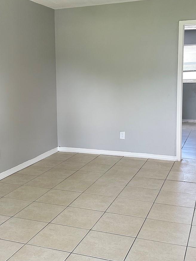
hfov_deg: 32.8
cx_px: 86
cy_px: 114
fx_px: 332
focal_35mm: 44
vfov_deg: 42.9
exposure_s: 1/63
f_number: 1.78
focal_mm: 6.86
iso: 250
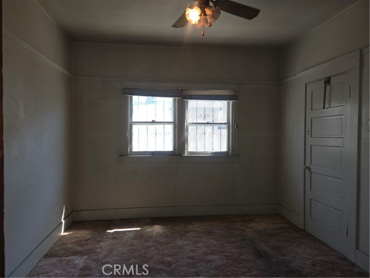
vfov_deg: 58.9
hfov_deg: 73.9
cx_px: 185
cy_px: 139
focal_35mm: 23
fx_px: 246
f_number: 1.8
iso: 32
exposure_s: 1/60
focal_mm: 5.4
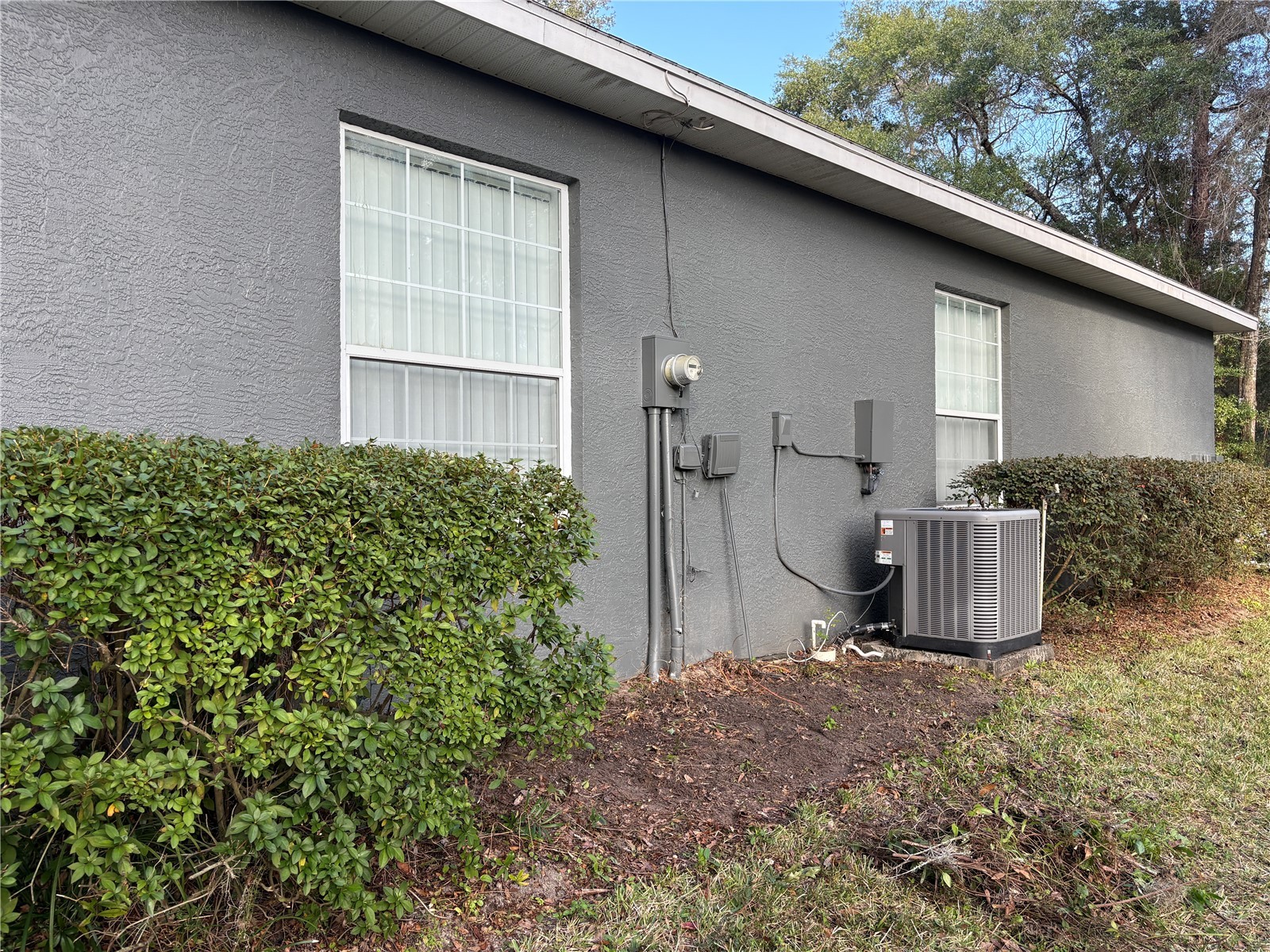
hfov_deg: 67.3
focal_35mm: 26
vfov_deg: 53.1
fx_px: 954
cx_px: 635
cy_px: 476
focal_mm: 5.96
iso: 40
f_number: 1.6
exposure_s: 1/189
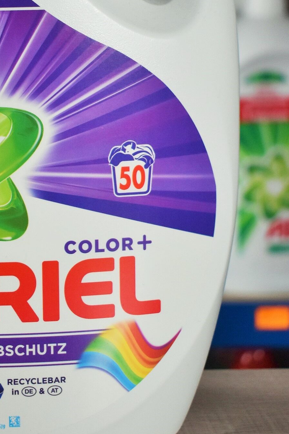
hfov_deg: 13.1
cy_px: 28
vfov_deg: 19.4
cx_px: 9
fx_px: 1241
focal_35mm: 103
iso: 1000
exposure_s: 1/125
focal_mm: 31
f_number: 4.2
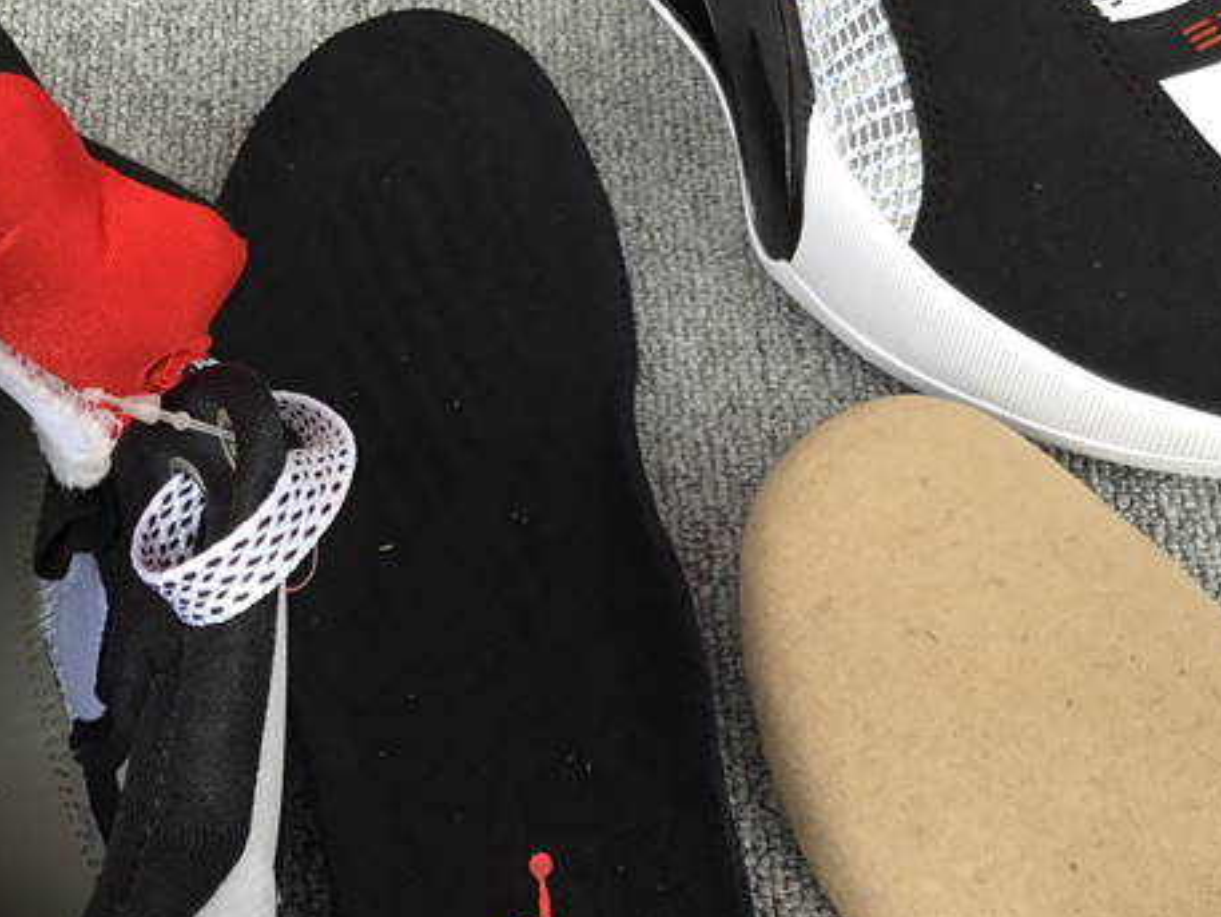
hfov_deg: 30.8
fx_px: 2152
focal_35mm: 61
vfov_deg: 23.9
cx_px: 235
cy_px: 614
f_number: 2.4
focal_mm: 3.3
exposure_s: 1/120
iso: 40
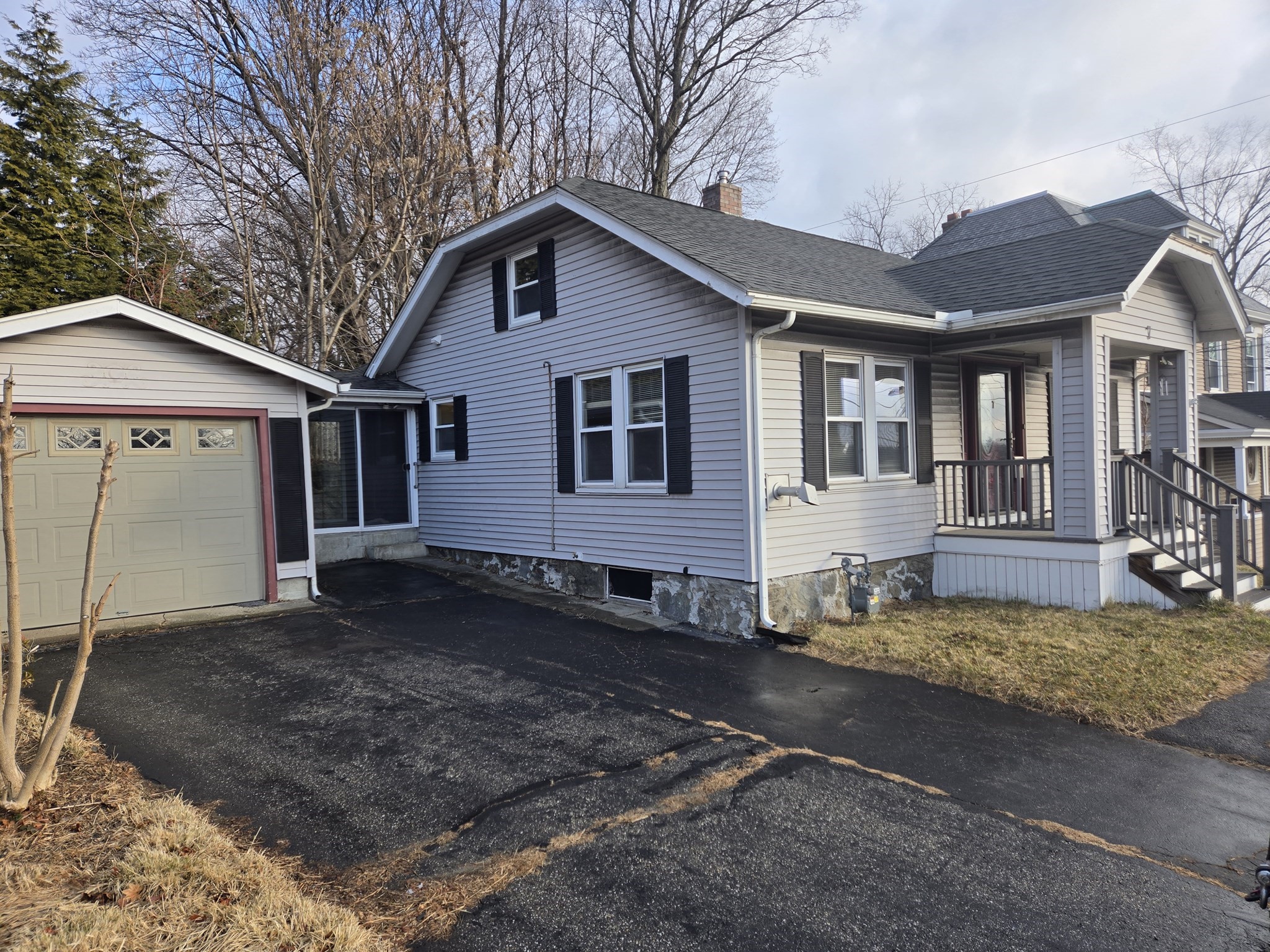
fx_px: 844
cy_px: 476
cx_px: 635
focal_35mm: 23
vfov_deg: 58.9
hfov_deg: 73.9
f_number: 1.8
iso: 25
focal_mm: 5.4
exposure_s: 1/563
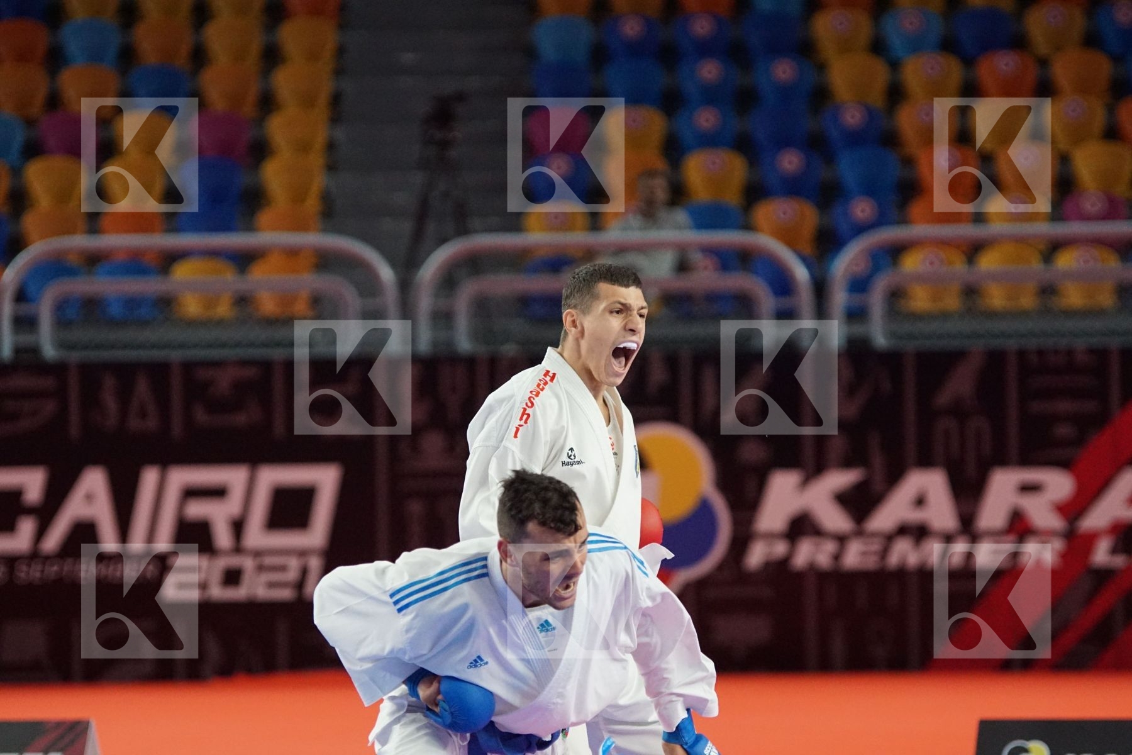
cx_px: 566
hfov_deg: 9.1
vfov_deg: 6.1
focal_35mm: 225
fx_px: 7074
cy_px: 378
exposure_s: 1/2000
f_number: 2.8
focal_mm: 150
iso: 3200
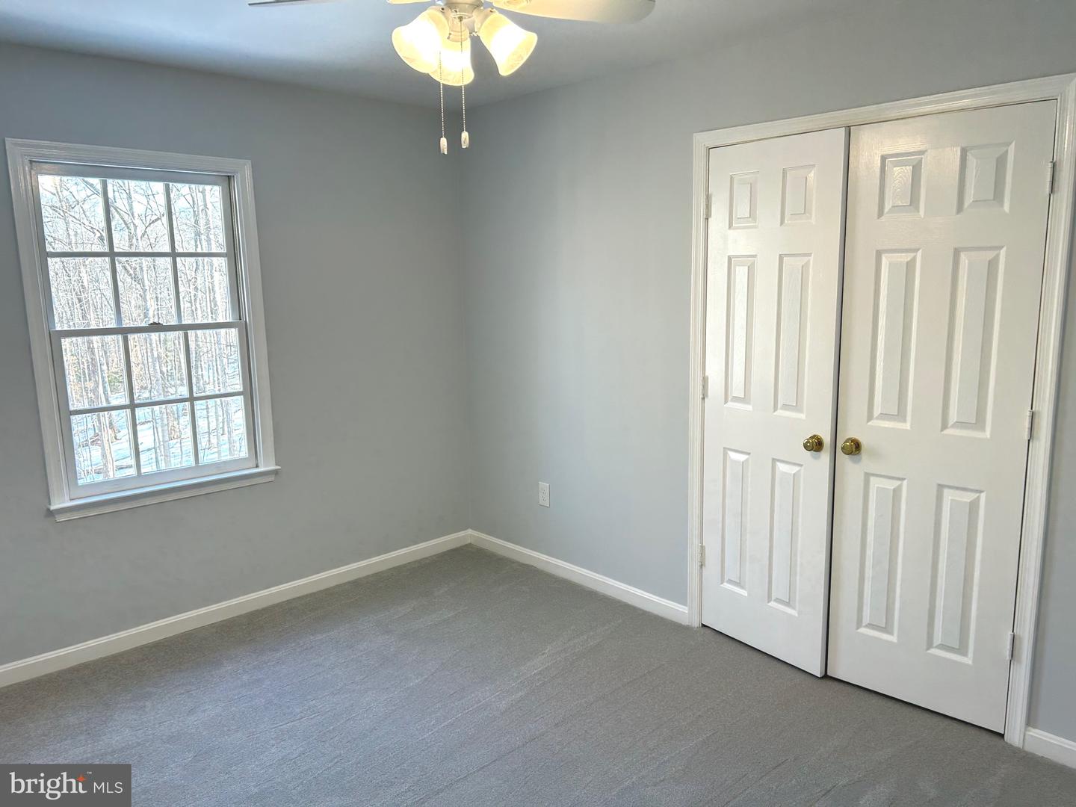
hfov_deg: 67.3
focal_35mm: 26
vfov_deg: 53.1
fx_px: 808
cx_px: 538
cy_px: 404
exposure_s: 1/135
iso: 64
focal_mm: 5.7
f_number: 1.5
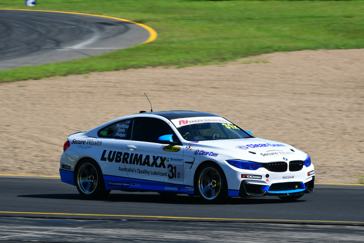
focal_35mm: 360
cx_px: 182
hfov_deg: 5.7
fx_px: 3641
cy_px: 122
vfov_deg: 3.8
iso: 160
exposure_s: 1/250
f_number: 11
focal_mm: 240
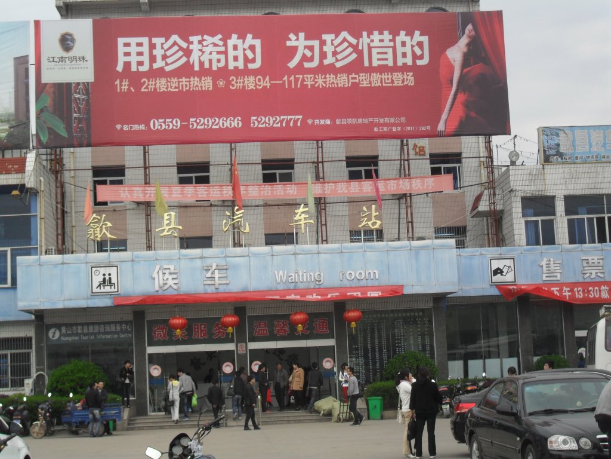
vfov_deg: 22.3
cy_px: 230
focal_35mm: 66
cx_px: 306
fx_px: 1165
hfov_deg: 29.4
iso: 100
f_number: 4.6
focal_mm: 11.7
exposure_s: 1/250
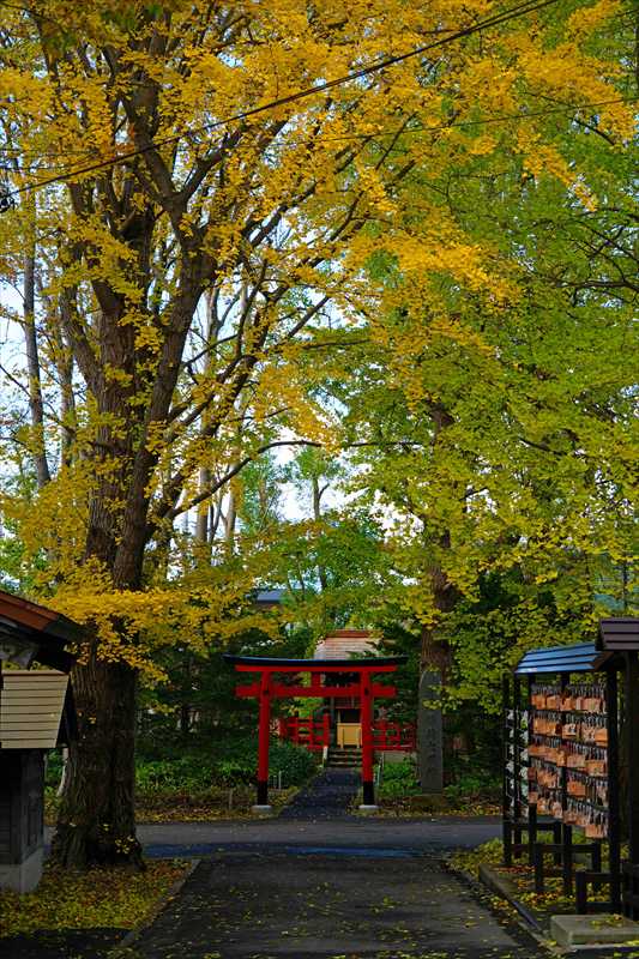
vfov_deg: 32.4
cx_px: 320
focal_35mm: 62
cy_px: 480
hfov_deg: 21.9
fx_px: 1651
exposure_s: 1/100
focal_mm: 62
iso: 100
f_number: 5.6
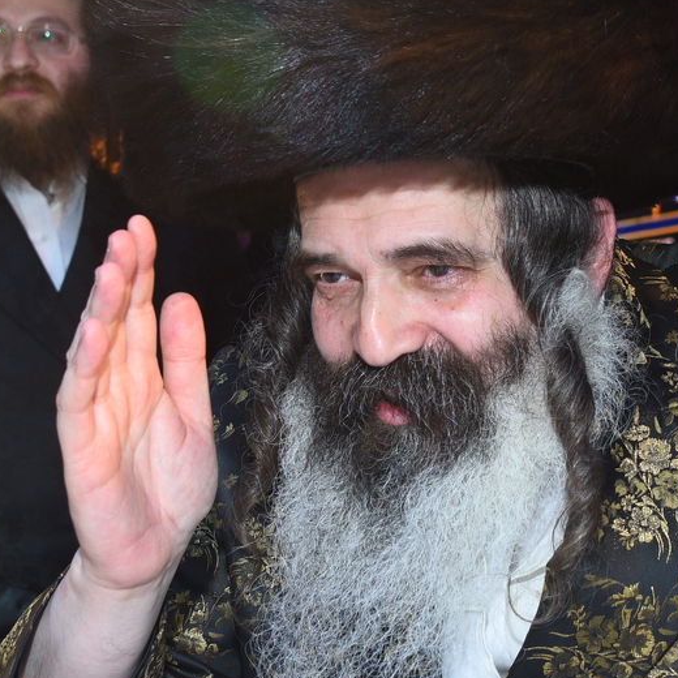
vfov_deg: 19.9
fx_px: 1928
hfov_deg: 19.9
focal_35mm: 87
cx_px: 417
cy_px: 303
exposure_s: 1/125
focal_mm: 38
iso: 1000
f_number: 5.6
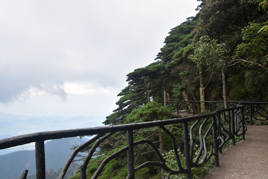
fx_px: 290
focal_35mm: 39
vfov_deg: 34.2
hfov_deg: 49.6
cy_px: 90
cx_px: 134
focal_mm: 26
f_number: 7.1
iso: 200
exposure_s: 1/160
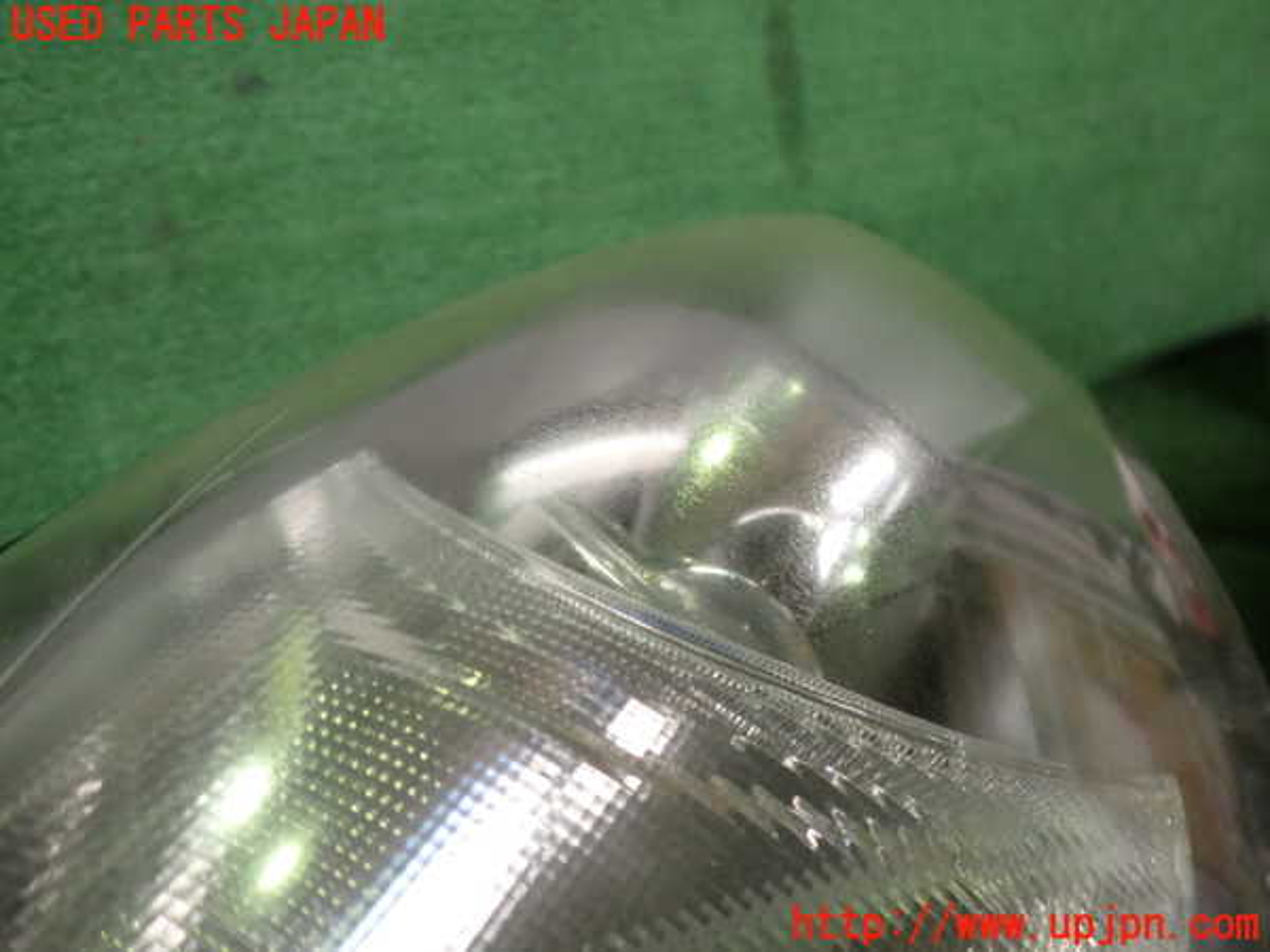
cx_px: 635
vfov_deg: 46.8
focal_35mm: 30
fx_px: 1101
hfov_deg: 60.0
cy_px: 476
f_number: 2.3
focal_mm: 5.4
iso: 200
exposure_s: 1/80
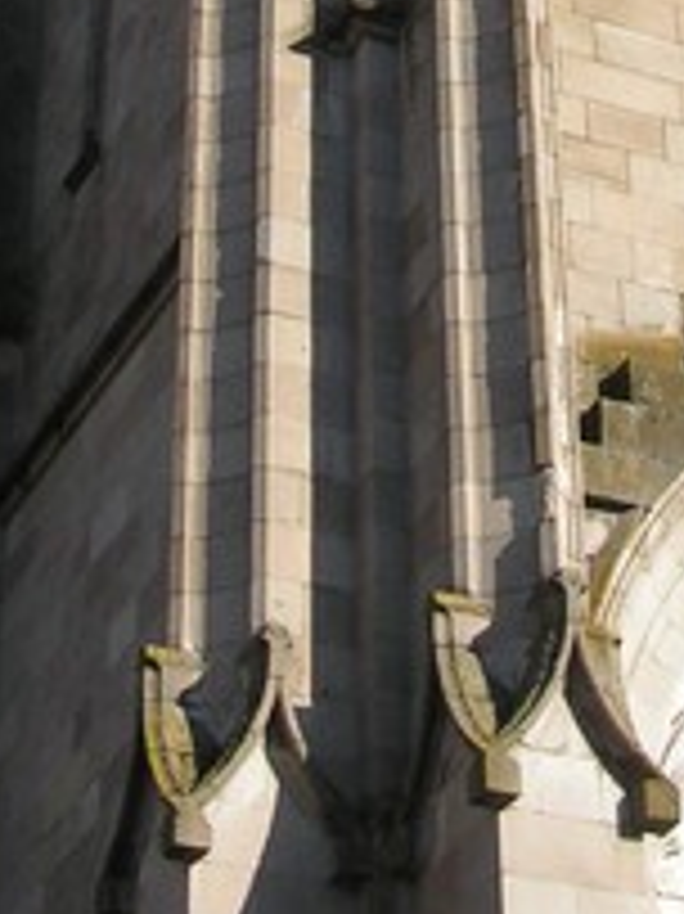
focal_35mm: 115
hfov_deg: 12.8
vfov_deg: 15.9
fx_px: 3033
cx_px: 508
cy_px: -394
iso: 50
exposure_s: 1/250
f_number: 5.6
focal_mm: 5.8
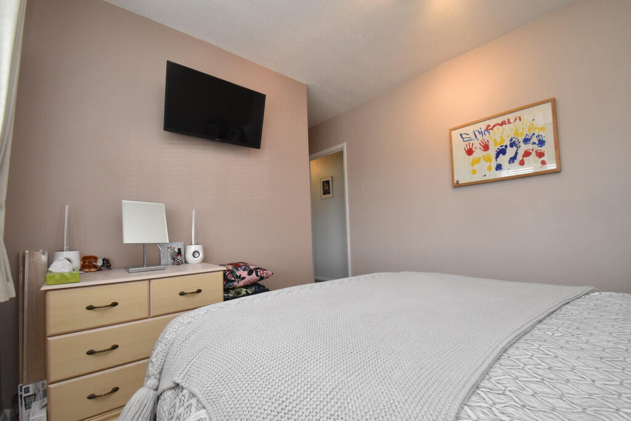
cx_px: 316
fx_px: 263
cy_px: 210
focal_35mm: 15
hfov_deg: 100.4
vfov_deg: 77.3
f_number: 10
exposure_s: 1/60
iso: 1600
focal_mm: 10
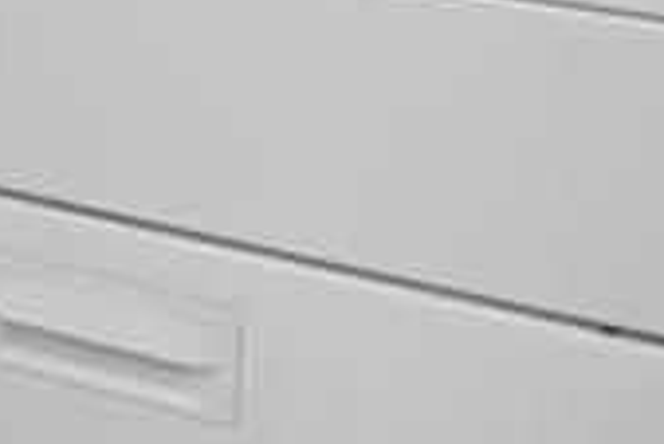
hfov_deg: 18.1
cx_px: -397
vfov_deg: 10.8
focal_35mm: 97
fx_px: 1791
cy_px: -788
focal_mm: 16
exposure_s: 1/10
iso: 200
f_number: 9
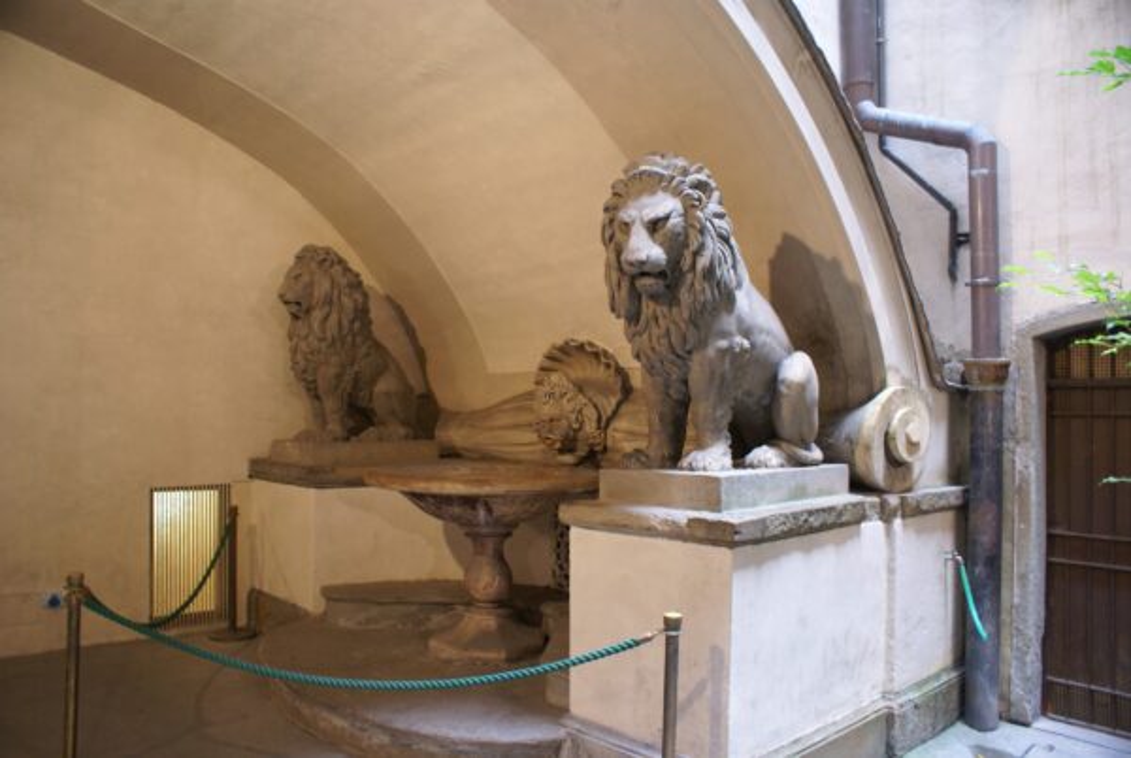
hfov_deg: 67.3
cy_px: 379
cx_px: 566
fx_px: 849
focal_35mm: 27
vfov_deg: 48.1
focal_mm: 18
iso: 400
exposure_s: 1/13
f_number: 3.5
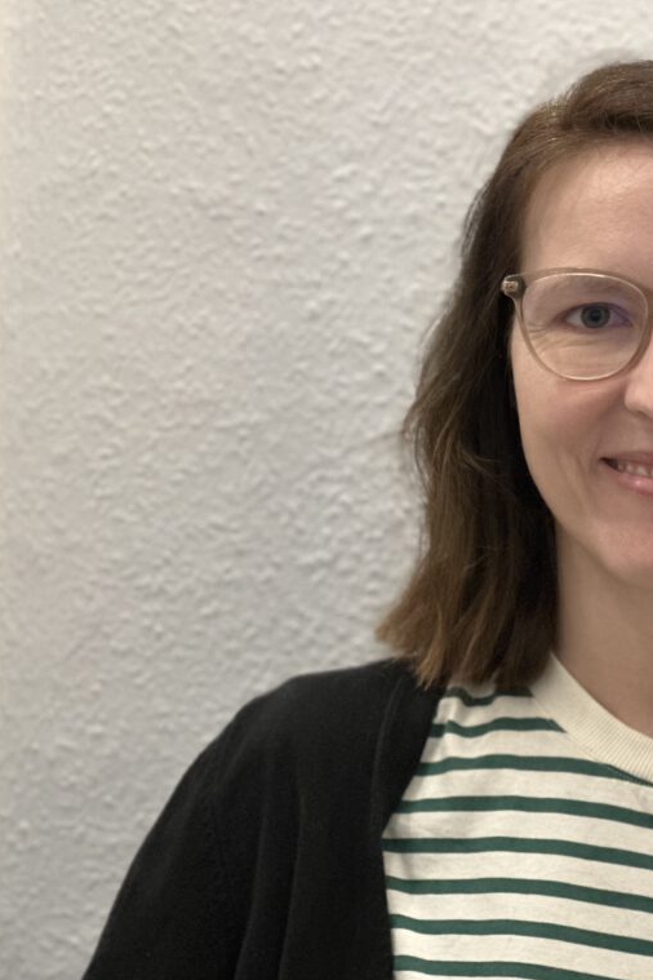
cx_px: 639
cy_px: 495
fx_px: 2938
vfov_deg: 18.9
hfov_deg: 12.5
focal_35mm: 108
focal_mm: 9
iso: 400
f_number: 2.8
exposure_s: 1/33
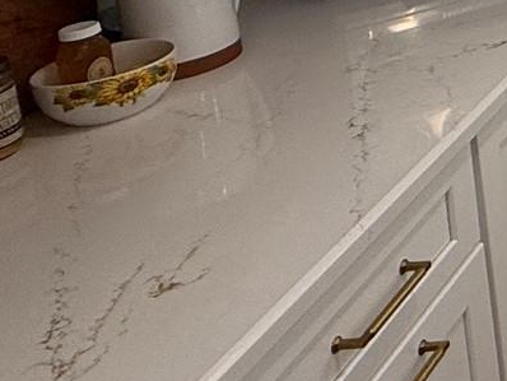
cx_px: 1082
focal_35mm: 72
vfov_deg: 17.5
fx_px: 1055
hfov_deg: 17.1
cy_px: -257
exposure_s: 1/120
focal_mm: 2.22
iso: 64
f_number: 2.2
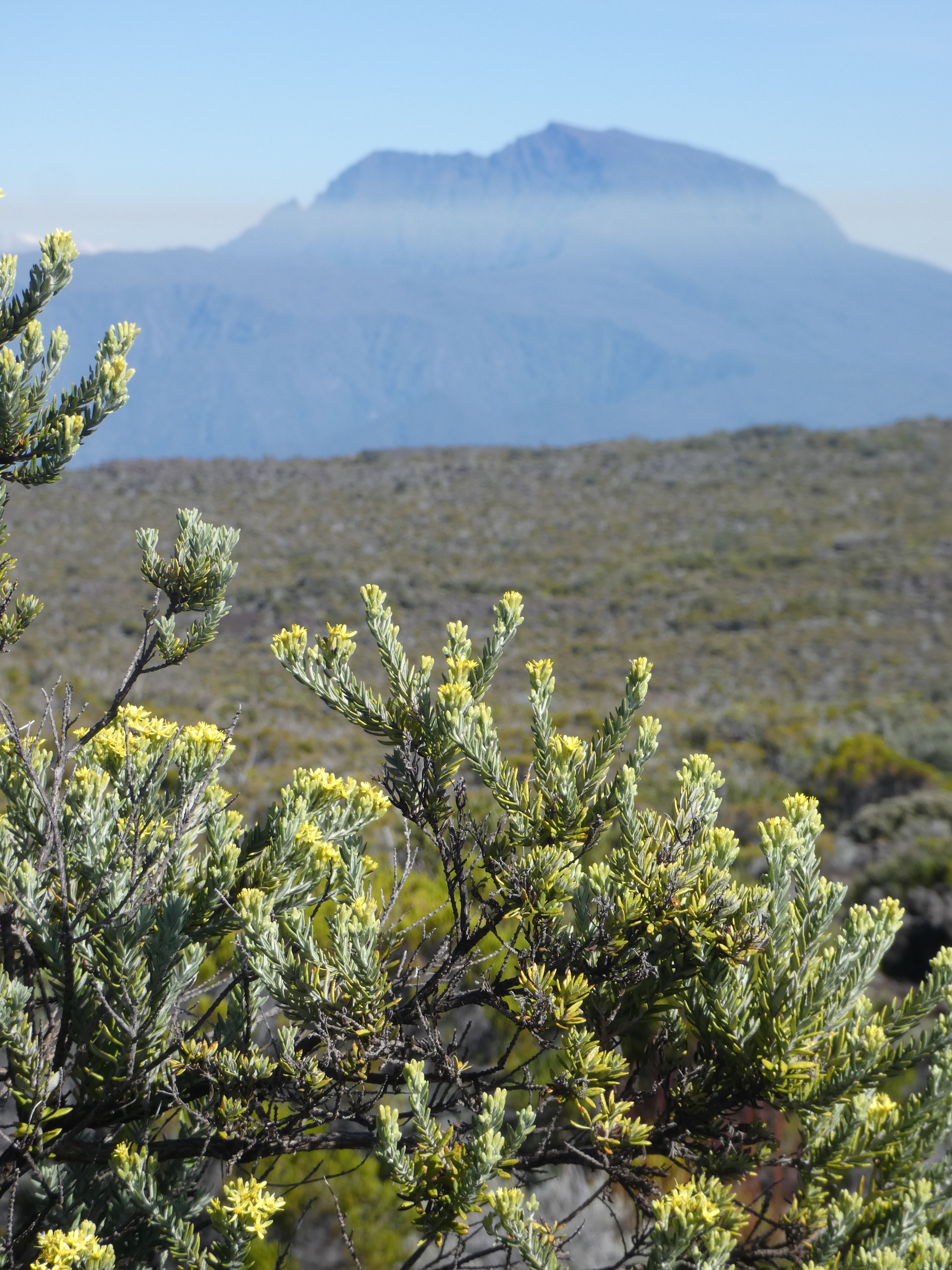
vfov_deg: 16.8
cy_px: 635
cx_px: 476
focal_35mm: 117
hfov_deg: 12.7
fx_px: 4290
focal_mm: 21
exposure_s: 1/400
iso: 80
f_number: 5.1
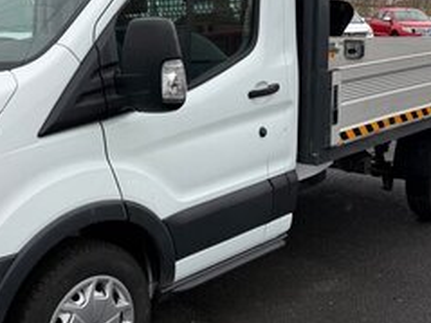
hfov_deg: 38.0
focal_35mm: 49
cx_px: 112
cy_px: 135
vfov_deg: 29.6
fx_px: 610
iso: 80
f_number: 1.78
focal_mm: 6.76
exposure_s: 1/735
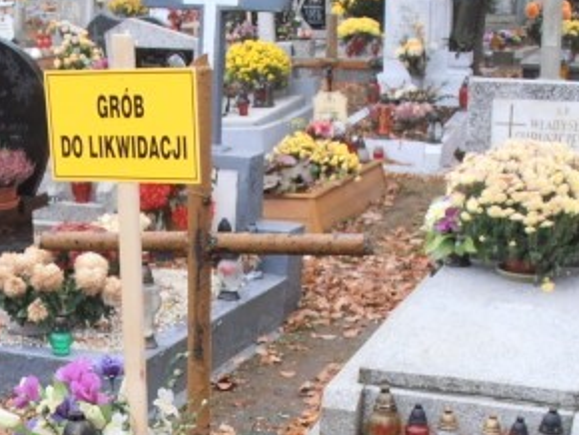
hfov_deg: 20.1
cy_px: 469
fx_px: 1624
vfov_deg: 14.9
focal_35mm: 97
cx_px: 172
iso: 125
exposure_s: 1/40
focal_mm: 7.87
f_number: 4.2
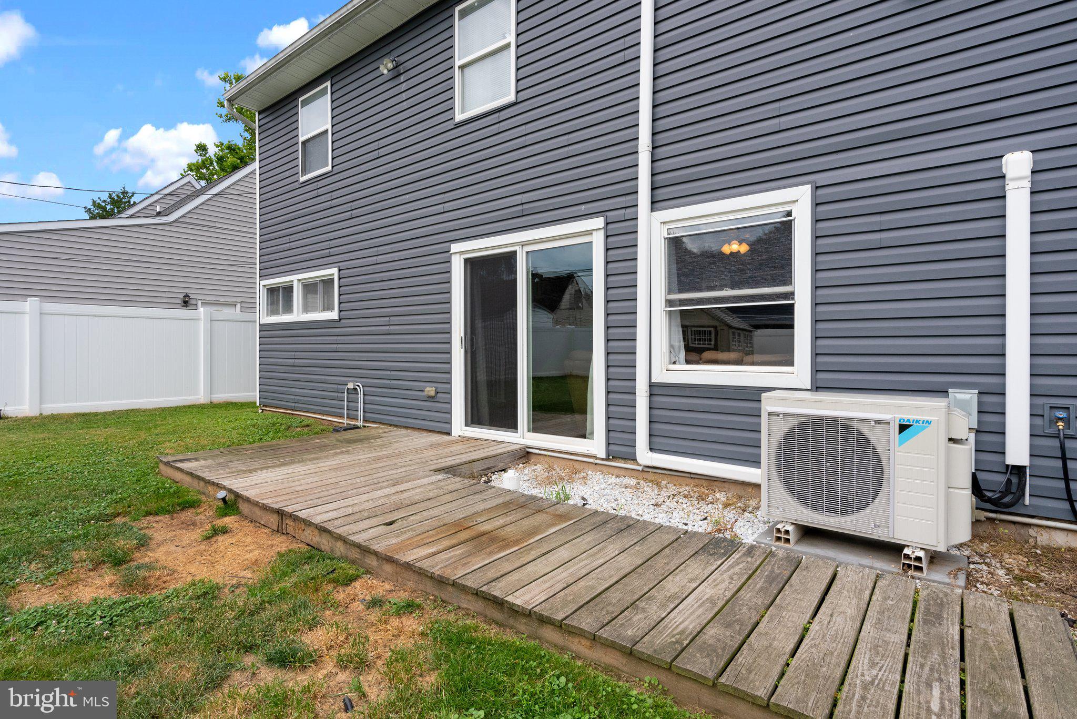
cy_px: 360
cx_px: 538
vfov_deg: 70.5
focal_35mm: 17
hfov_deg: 93.3
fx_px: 509
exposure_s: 1/200
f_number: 11
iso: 800
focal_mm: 17
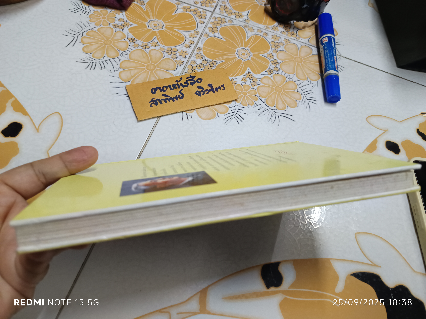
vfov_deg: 56.8
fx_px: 295
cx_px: 213
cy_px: 160
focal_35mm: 24
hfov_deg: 71.6
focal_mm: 5.31
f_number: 1.7
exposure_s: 1/33.3
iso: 1172
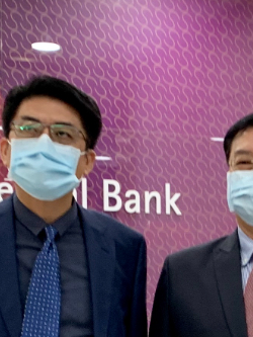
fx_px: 974
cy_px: 450
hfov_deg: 14.7
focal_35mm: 100
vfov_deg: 18.2
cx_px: 204
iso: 100
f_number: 1.8
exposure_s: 1/60
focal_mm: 4.25
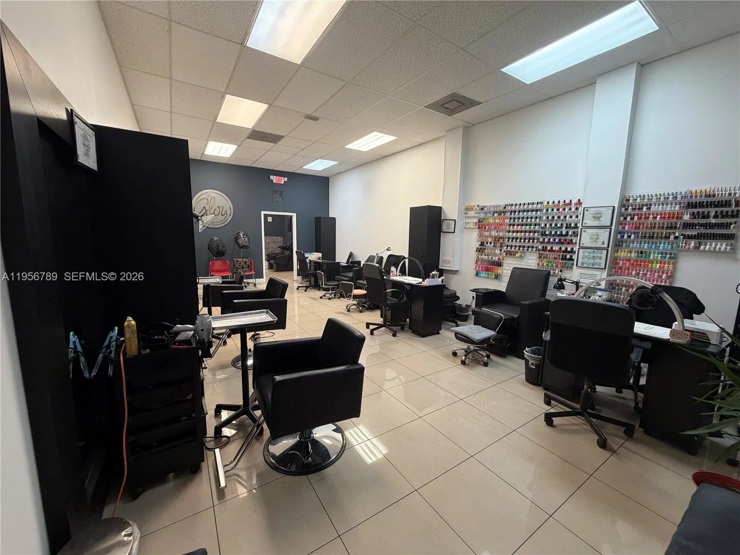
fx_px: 299
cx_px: 370
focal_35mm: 14
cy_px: 278
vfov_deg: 85.7
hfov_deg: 102.1
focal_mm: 2.22
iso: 320
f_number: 2.2
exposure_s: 1/120
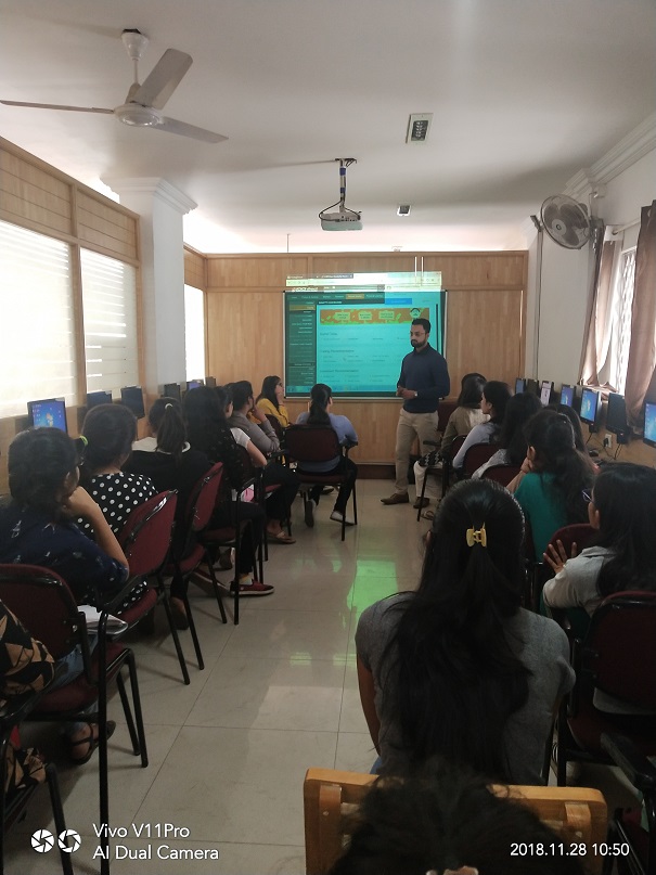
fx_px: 758
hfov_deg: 46.8
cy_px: 438
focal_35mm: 30
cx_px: 328
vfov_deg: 60.0
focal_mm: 3.95
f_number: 1.8
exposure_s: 1/50
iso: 359
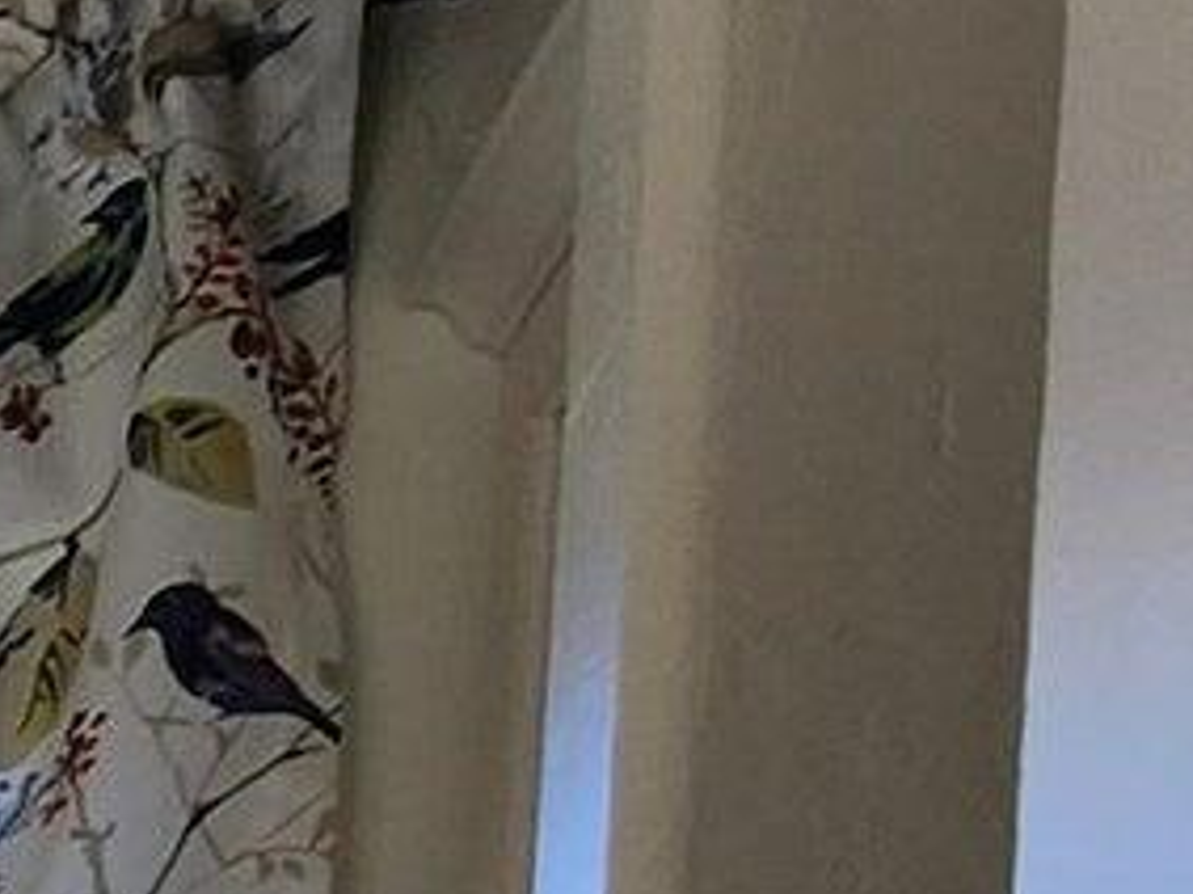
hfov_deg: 9.4
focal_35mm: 98
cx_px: -3042
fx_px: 3376
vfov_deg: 10.4
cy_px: 2745
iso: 50
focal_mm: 2.2
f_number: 2.2
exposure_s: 1/528
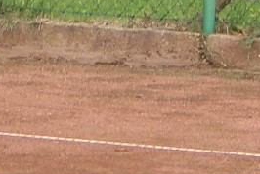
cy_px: -106
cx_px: -12
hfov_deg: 3.7
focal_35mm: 550
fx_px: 3977
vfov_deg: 2.5
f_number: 4.4
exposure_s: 1/125
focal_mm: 14.6
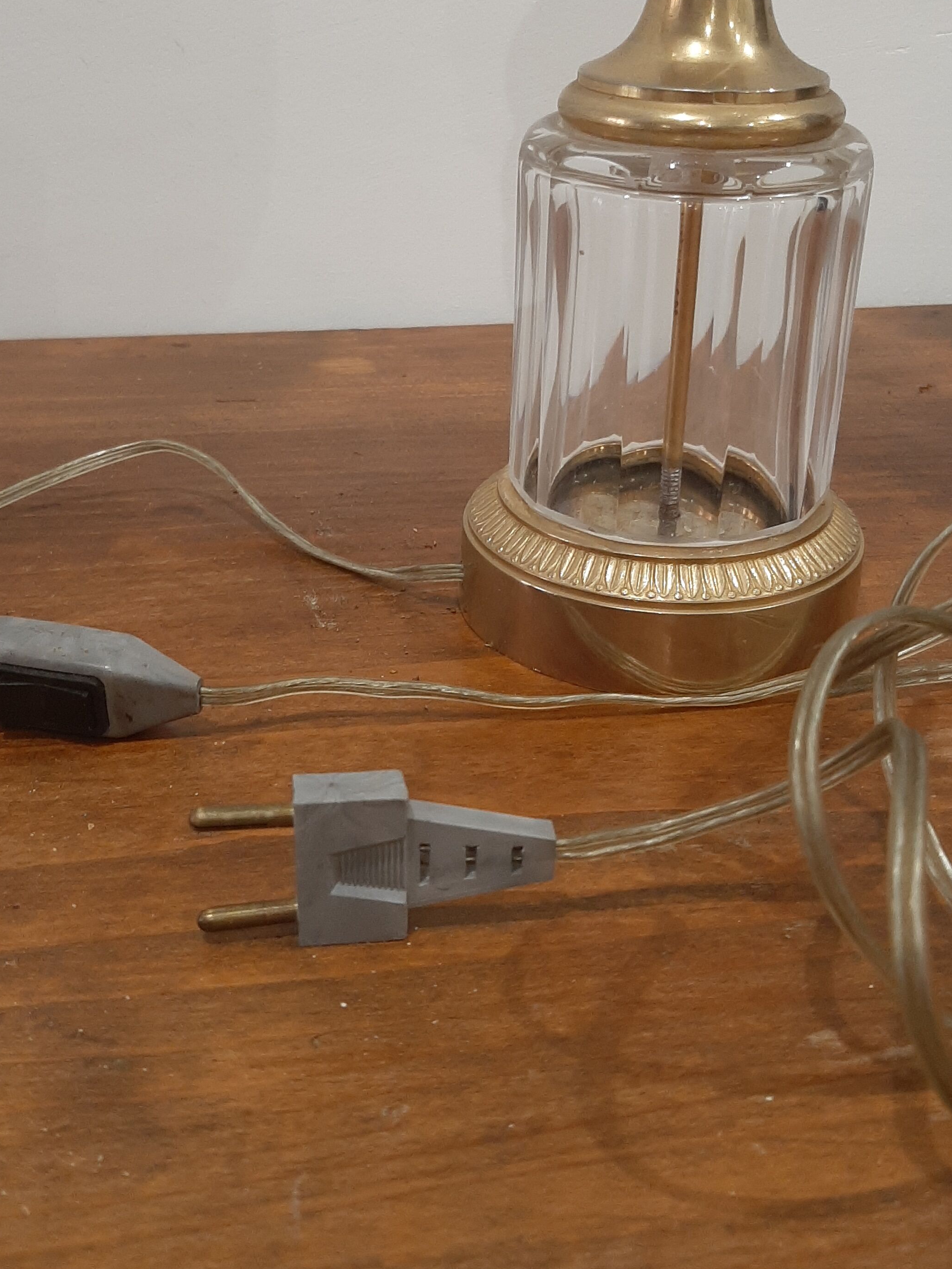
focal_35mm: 38
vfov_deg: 48.9
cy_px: 553
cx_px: 447
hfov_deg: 37.7
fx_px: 1394
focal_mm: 3.93
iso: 125
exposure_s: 1/50
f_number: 1.7
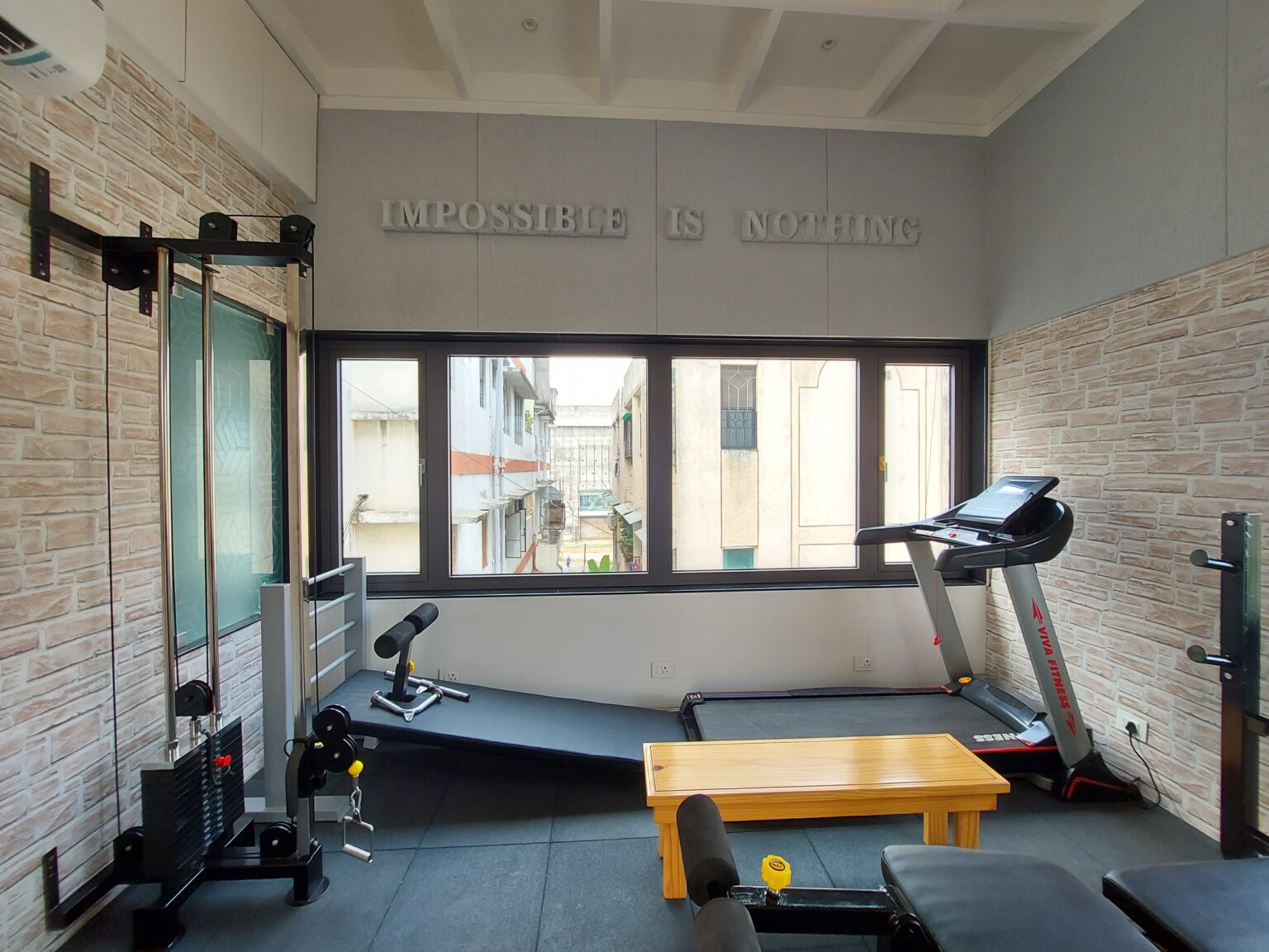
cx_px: 634
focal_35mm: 13
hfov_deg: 106.2
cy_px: 476
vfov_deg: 89.9
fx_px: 477
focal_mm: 1.74
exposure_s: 1/60
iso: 80
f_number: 2.2
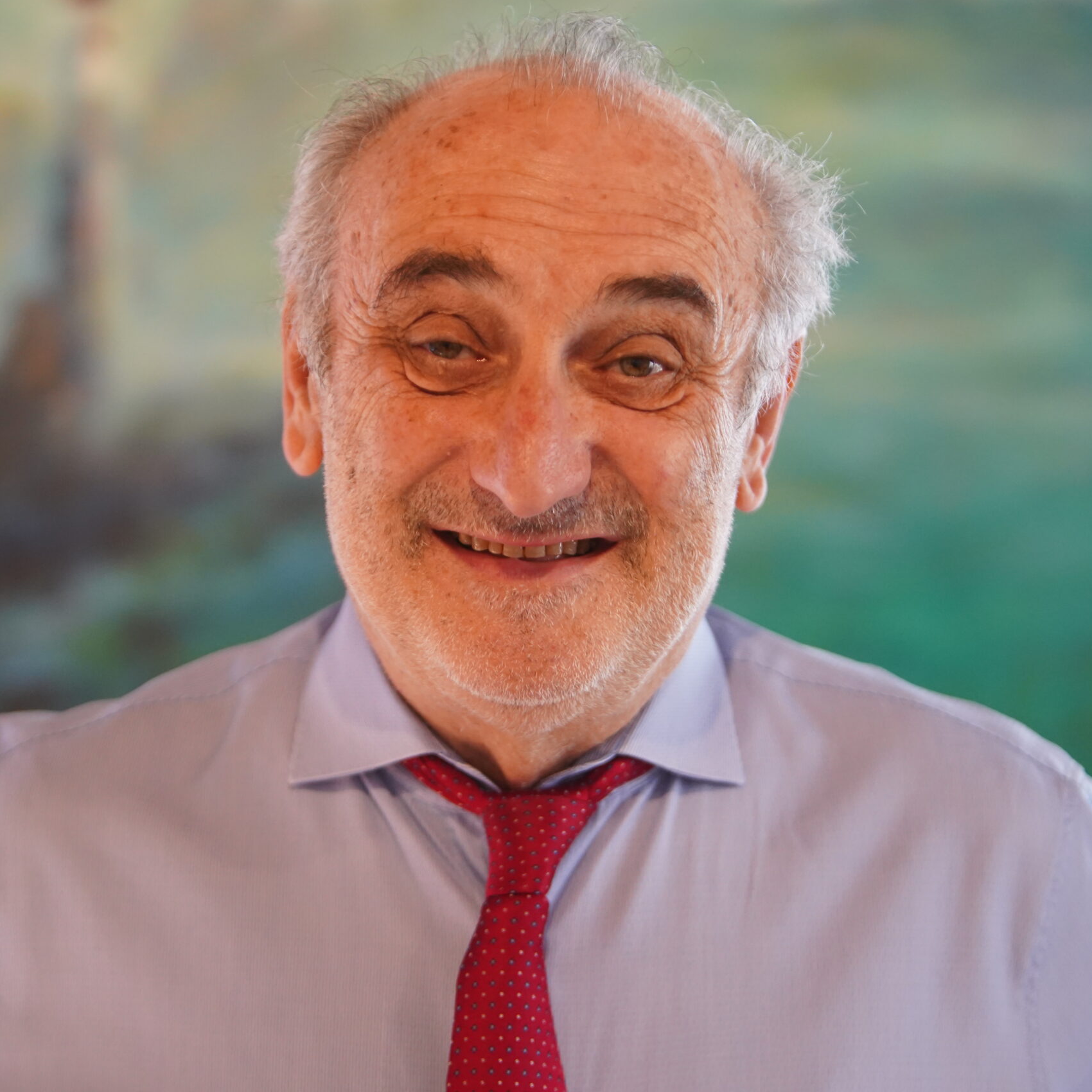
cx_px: 482
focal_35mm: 96
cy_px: 546
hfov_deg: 18.1
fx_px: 3426
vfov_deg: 18.1
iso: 3200
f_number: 2.8
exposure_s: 1/400
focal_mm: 75
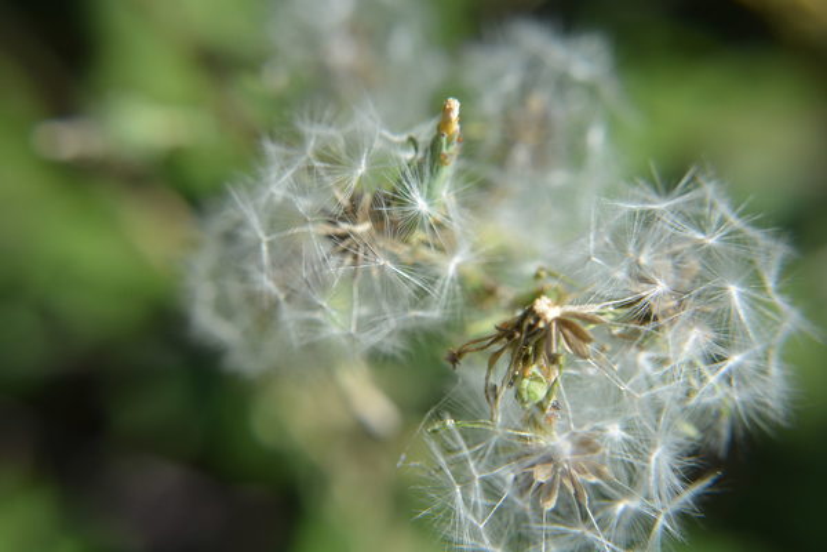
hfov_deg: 37.9
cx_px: 414
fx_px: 1206
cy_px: 276
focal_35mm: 52
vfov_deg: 25.8
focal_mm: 35
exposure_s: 1/160
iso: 100
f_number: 8
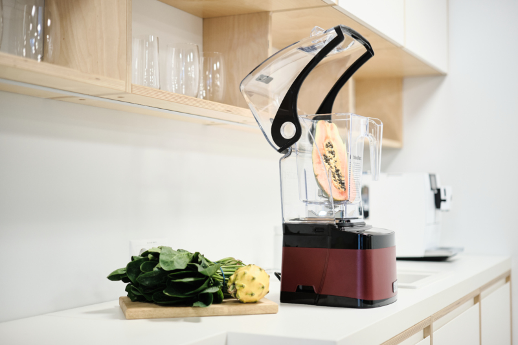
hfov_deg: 39.6
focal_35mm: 50
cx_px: 259
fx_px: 719
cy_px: 172
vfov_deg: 27.0
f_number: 1.6
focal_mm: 33
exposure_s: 1/140
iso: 400
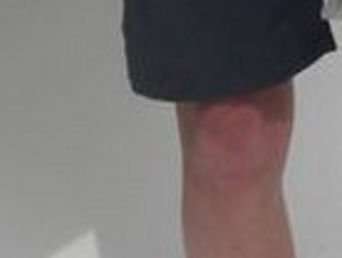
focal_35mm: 260
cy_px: -412
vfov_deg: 5.5
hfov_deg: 7.6
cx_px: 275
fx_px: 2573
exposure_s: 1/800
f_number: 5
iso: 80
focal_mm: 11.8
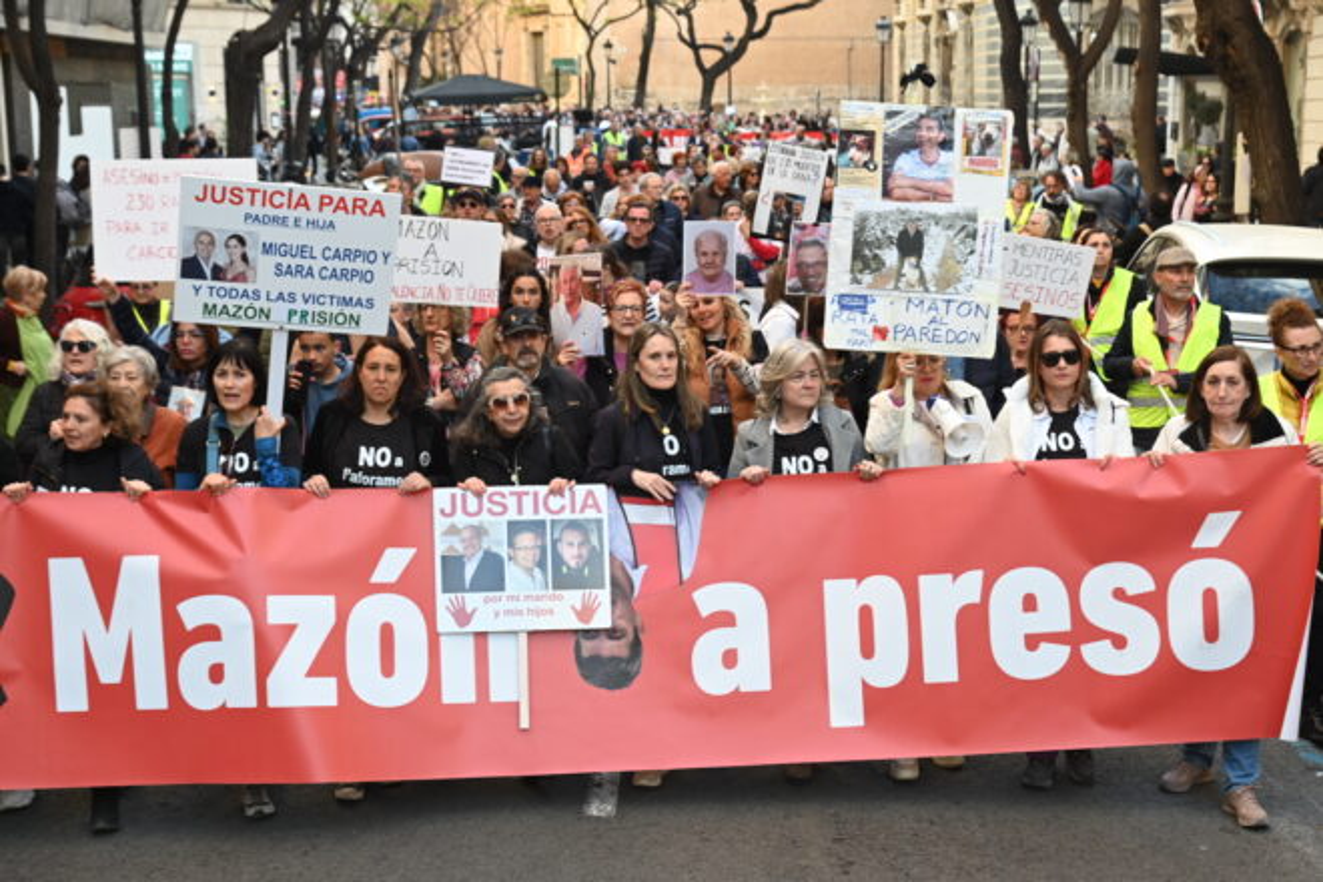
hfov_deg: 38.2
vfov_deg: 26.0
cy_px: 441
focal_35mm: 52
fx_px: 1911
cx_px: 662
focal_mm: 52
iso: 1250
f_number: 6.3
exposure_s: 1/200
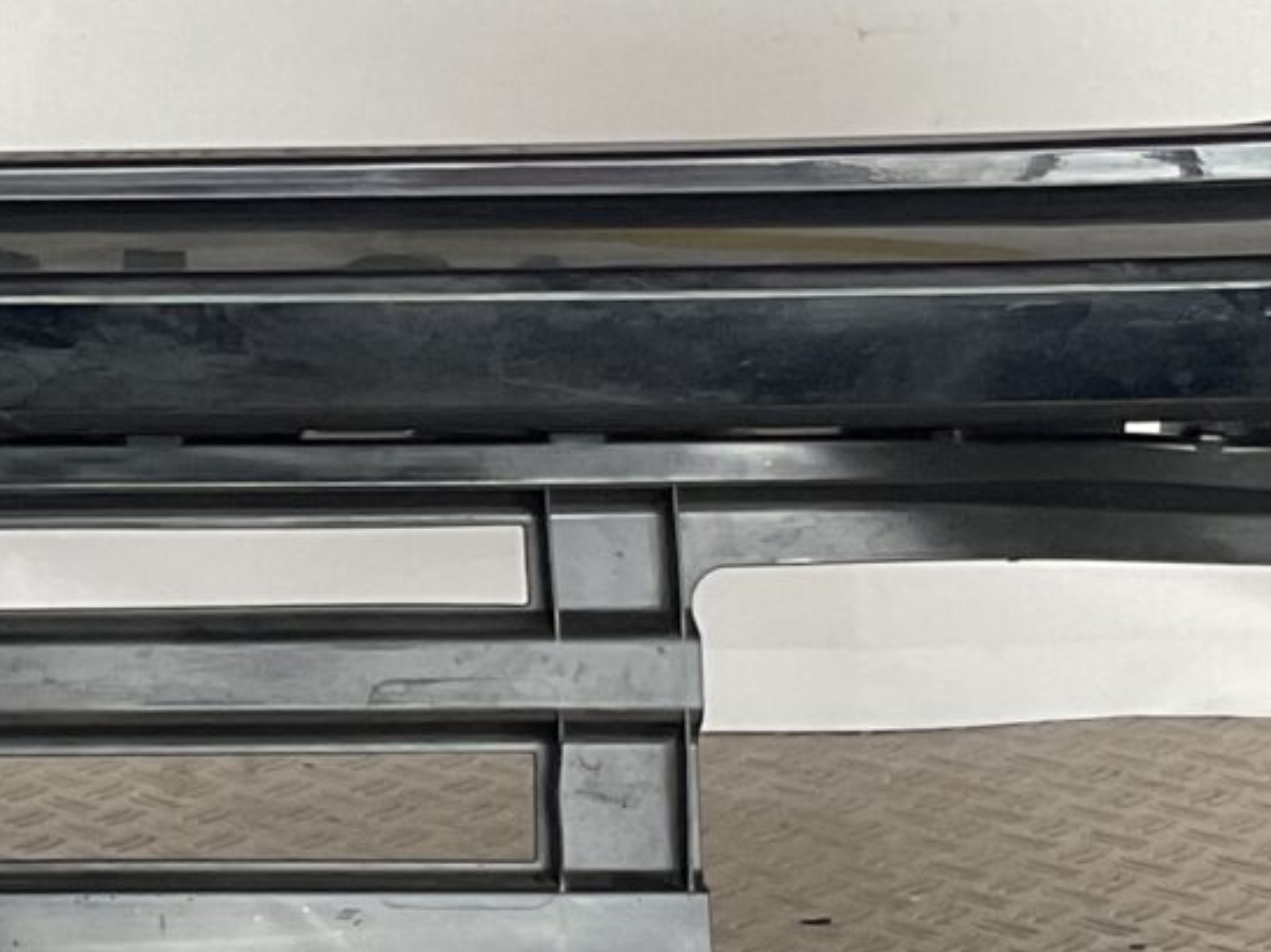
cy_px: 286
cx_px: -473
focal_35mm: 136
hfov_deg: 13.8
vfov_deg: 10.9
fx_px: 4991
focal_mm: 3
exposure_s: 1/120
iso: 64
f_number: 1.8
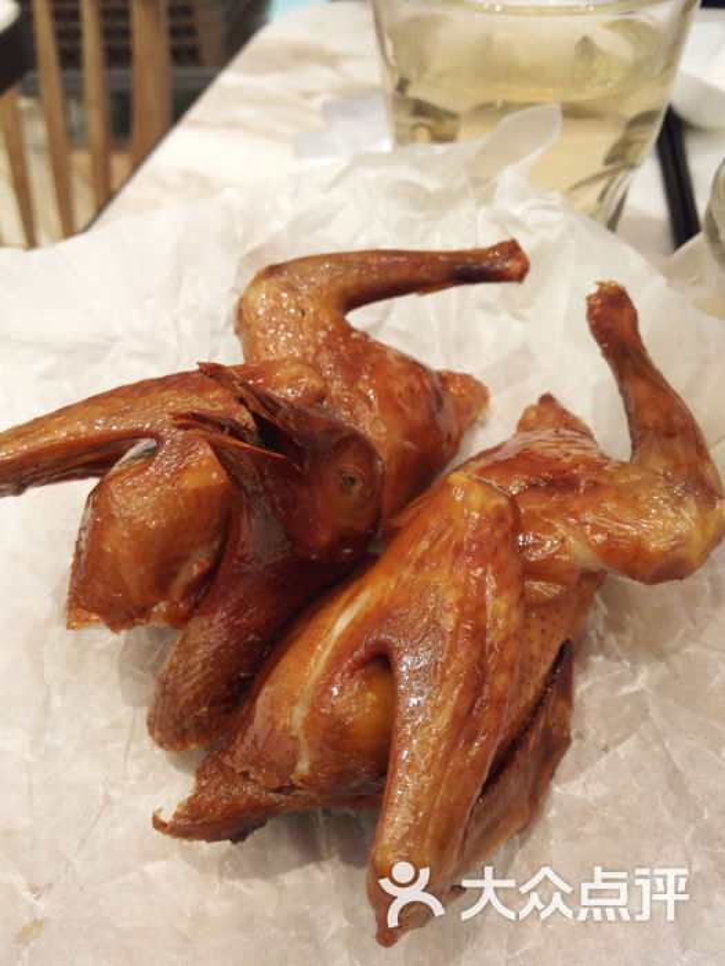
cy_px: 483
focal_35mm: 29
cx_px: 362
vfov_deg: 61.7
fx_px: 810
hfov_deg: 48.2
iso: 200
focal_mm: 3.8
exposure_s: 1/33.3
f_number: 2
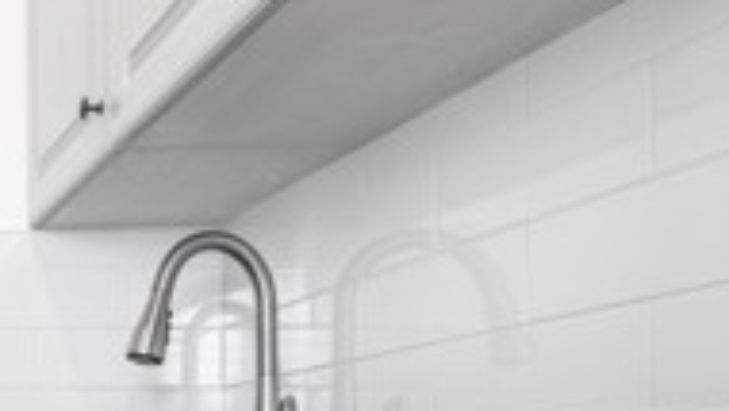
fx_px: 1025
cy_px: 415
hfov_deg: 29.7
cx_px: -261
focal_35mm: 53
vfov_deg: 21.8
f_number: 7.1
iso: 320
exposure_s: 1/8
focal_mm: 10
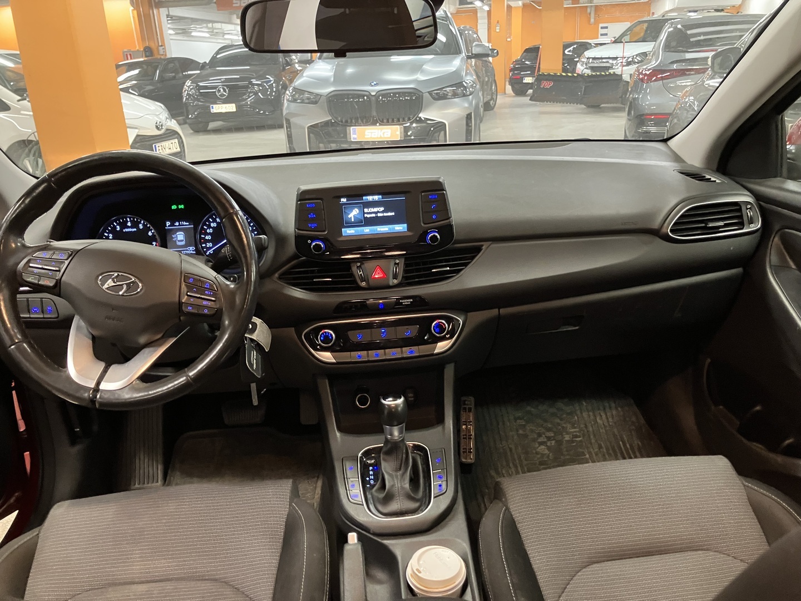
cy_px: 300
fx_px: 648
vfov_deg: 49.7
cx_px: 400
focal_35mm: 28
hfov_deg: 63.4
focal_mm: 3.99
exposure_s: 1/25
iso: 400
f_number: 1.8
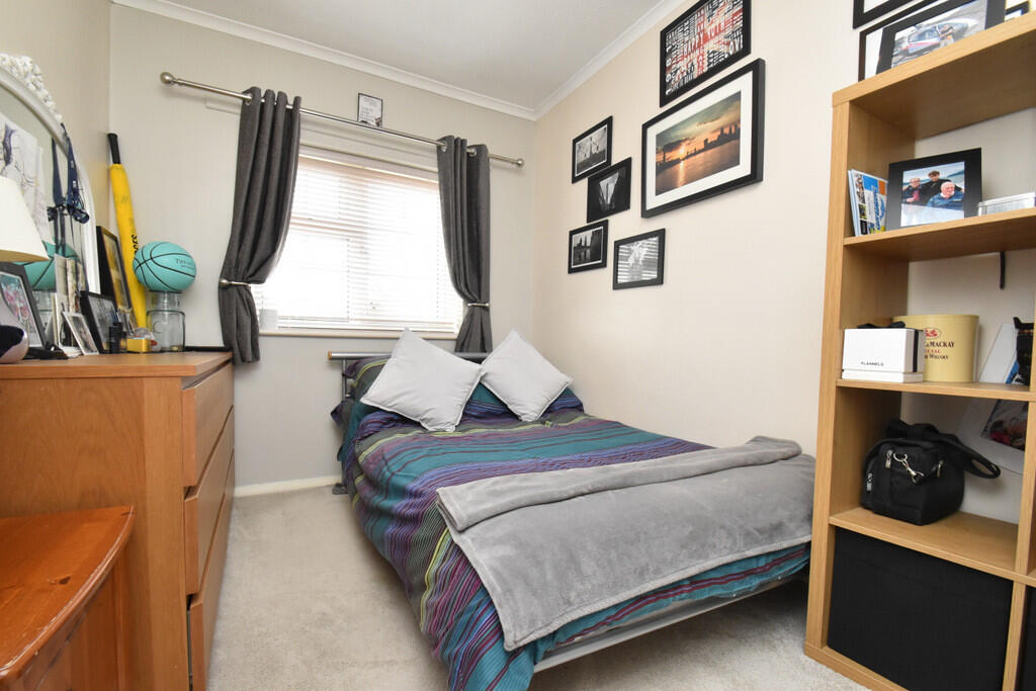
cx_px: 518
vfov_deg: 77.3
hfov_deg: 100.4
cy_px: 346
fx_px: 432
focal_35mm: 15
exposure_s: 1/60
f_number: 10
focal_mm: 10
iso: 1600
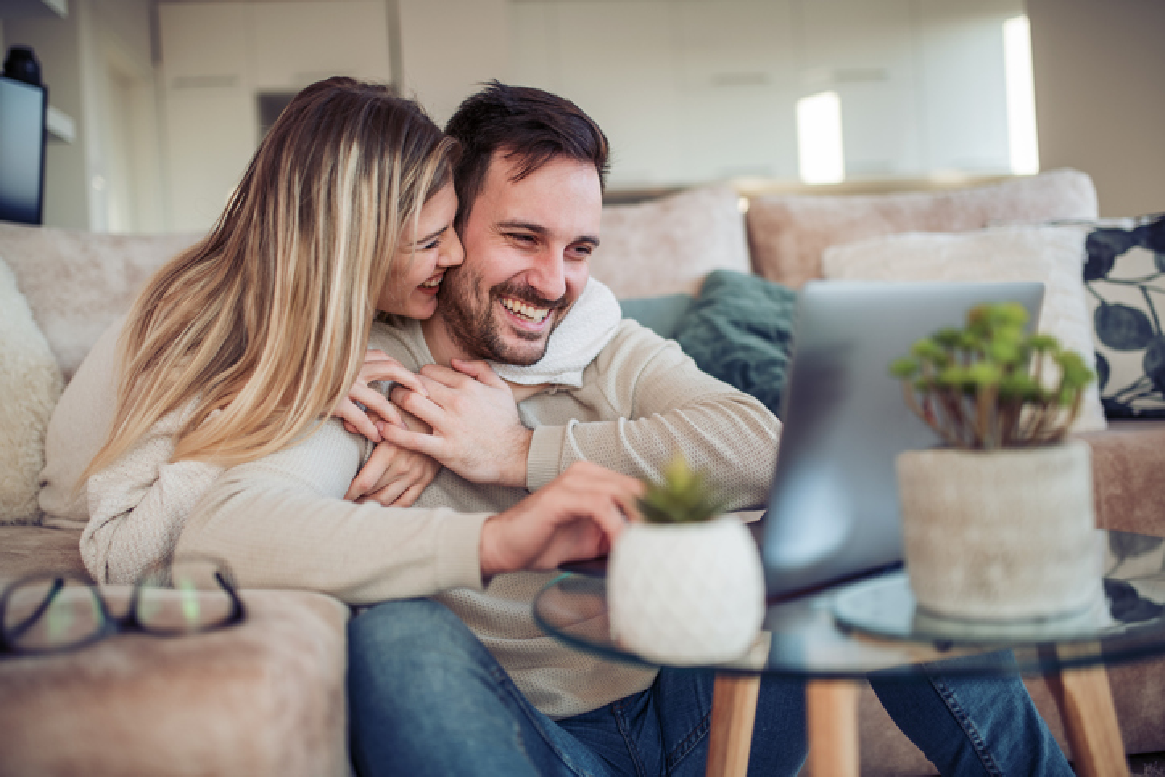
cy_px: 388
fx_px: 1133
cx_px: 582
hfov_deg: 54.4
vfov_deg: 37.9
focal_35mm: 35
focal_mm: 35
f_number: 1.8
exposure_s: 1/160
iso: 125
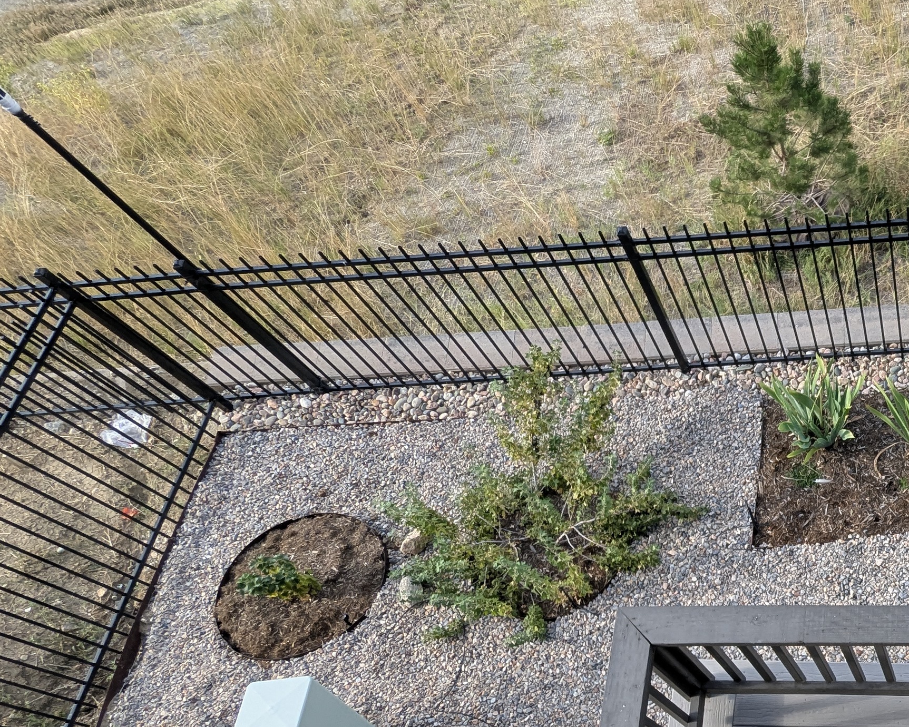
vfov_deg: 39.5
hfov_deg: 41.6
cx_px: 940
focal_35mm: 37
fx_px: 995
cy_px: 506
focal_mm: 2.35
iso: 46
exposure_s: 1/198
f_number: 2.2
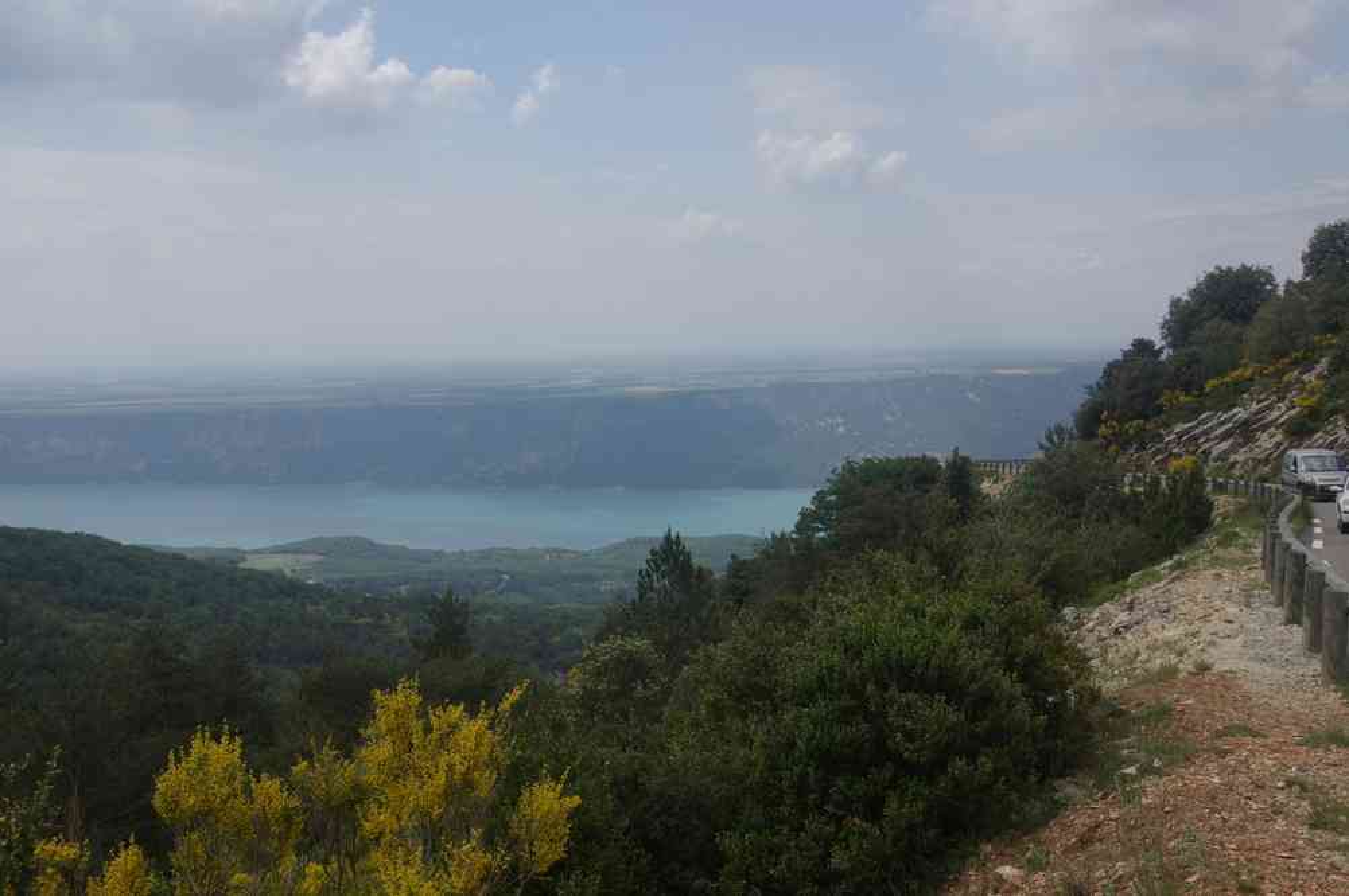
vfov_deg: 34.1
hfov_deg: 49.6
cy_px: 448
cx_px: 674
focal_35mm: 39
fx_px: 1460
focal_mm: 26
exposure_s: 1/125
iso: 100
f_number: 6.7
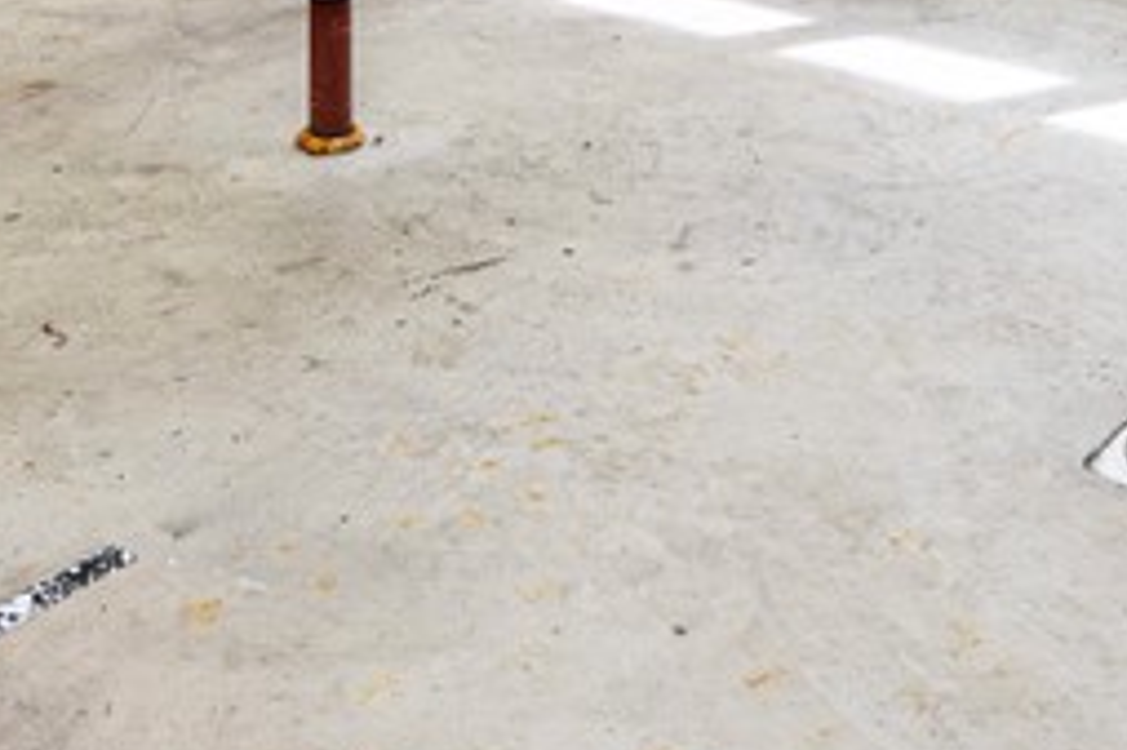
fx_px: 1877
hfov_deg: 33.4
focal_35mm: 60
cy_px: -566
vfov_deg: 18.3
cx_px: 583
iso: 2000
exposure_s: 1/160
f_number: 8
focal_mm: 14
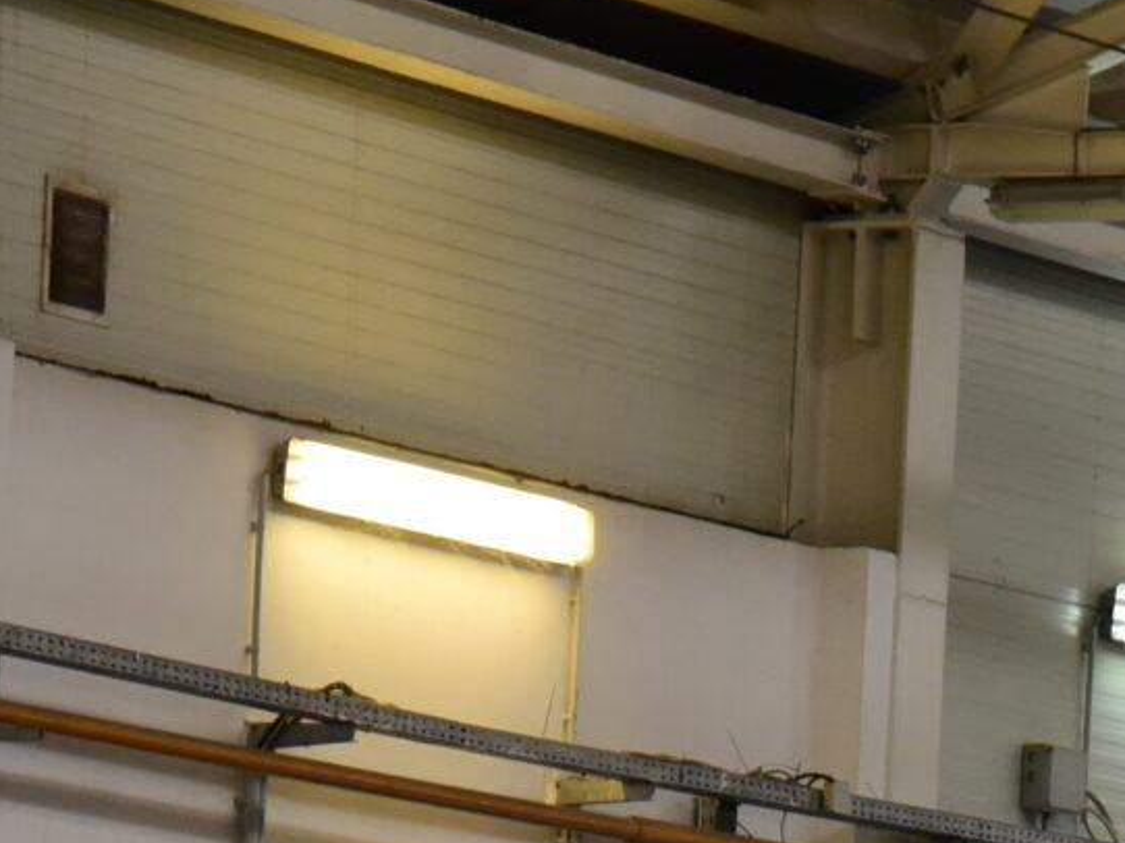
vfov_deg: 3.8
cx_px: 494
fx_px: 12702
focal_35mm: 391
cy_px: 1643
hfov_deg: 5.1
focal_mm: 86
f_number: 4
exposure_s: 1/250
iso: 1600
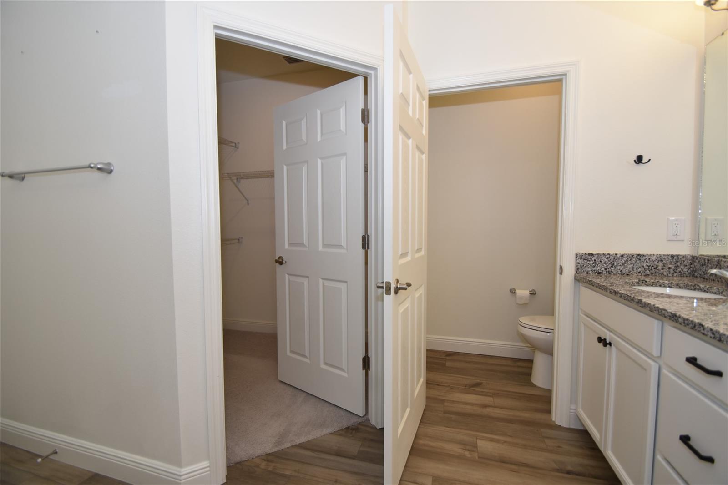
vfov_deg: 77.3
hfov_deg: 100.4
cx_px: 364
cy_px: 242
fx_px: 303
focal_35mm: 15
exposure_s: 1/60
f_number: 4
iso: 250
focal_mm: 10
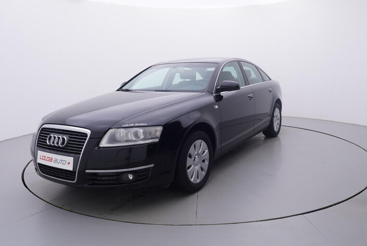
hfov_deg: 64.1
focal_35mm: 29
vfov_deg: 45.5
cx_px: 200
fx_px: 292
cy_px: 108
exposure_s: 1/80
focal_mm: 15
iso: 200
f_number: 5
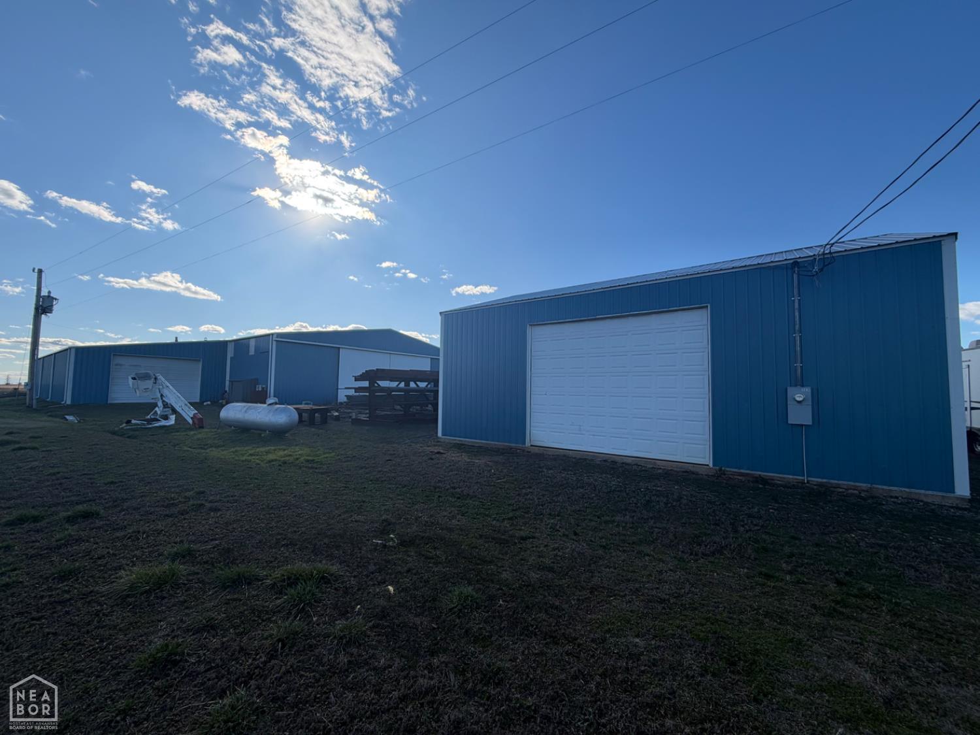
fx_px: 396
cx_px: 490
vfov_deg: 85.7
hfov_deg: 102.1
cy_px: 368
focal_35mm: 14
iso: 20
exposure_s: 1/841
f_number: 2.2
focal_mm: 2.22
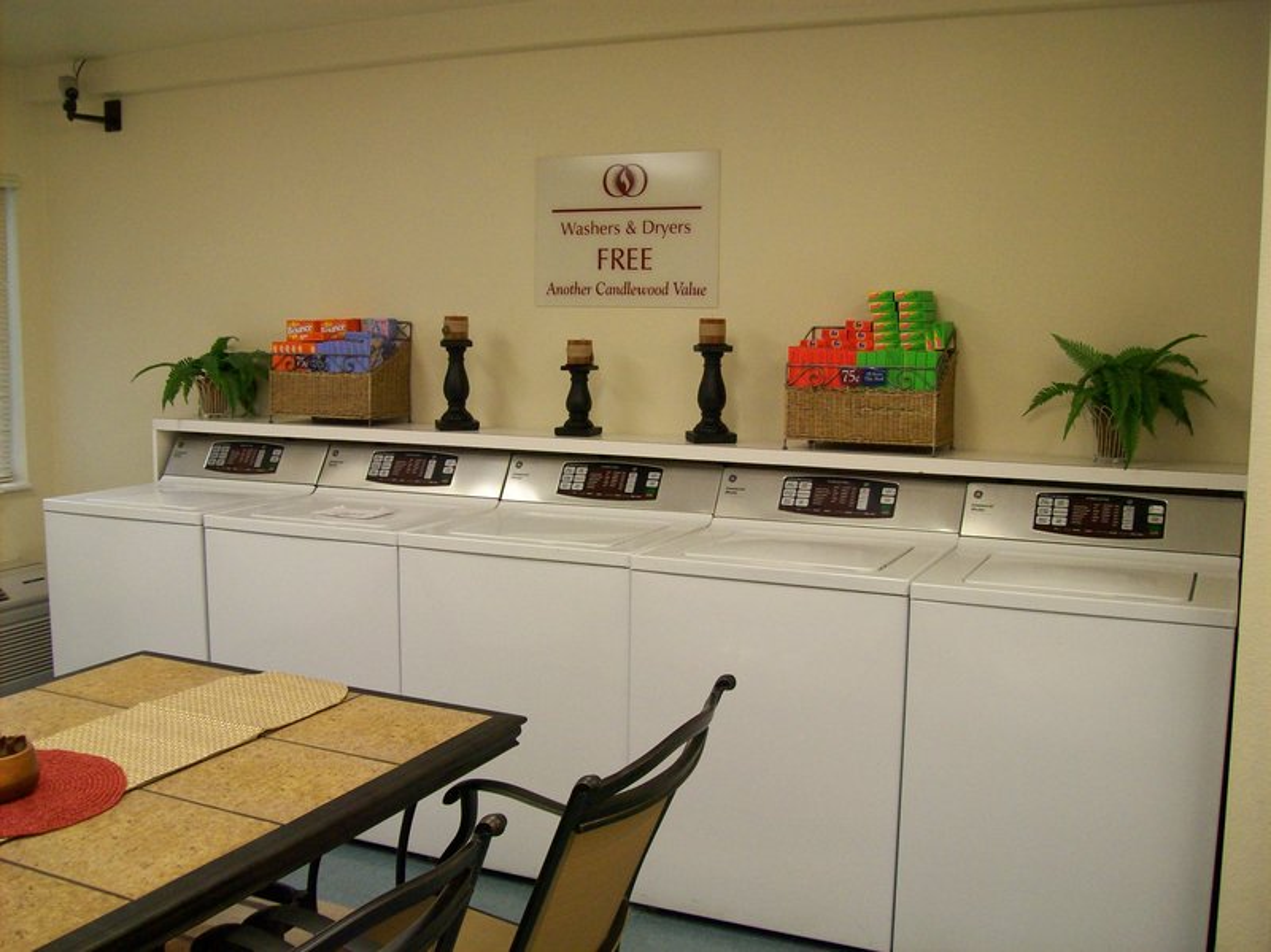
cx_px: 636
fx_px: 1321
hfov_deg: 51.4
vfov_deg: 39.6
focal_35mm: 36
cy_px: 476
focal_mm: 6
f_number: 2.7
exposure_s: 1/64
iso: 200
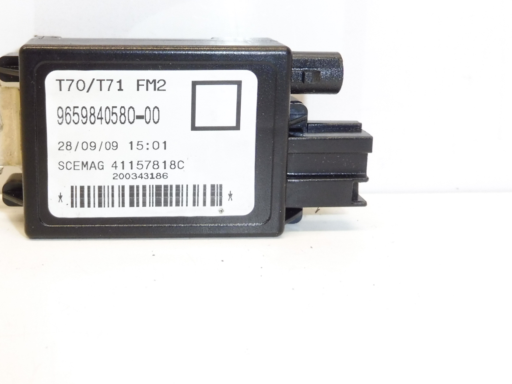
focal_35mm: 42
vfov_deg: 33.6
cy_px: 94
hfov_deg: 44.0
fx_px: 621
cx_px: 161
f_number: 3.5
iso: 200
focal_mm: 4.3
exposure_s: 1/60
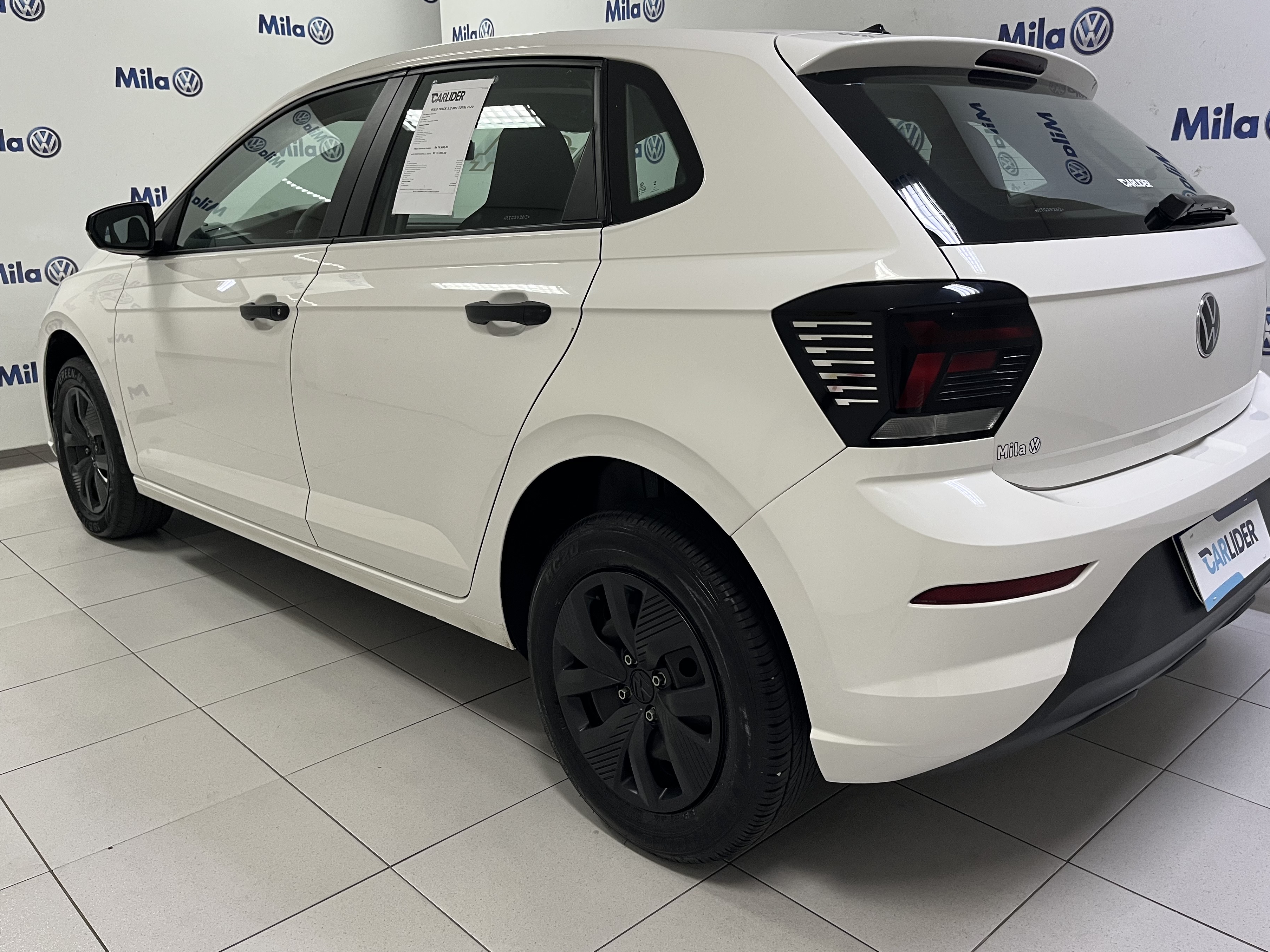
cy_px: 431
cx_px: 705
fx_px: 1064
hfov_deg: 61.5
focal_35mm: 29
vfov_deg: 48.2
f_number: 1.6
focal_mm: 5.1
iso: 80
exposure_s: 1/60
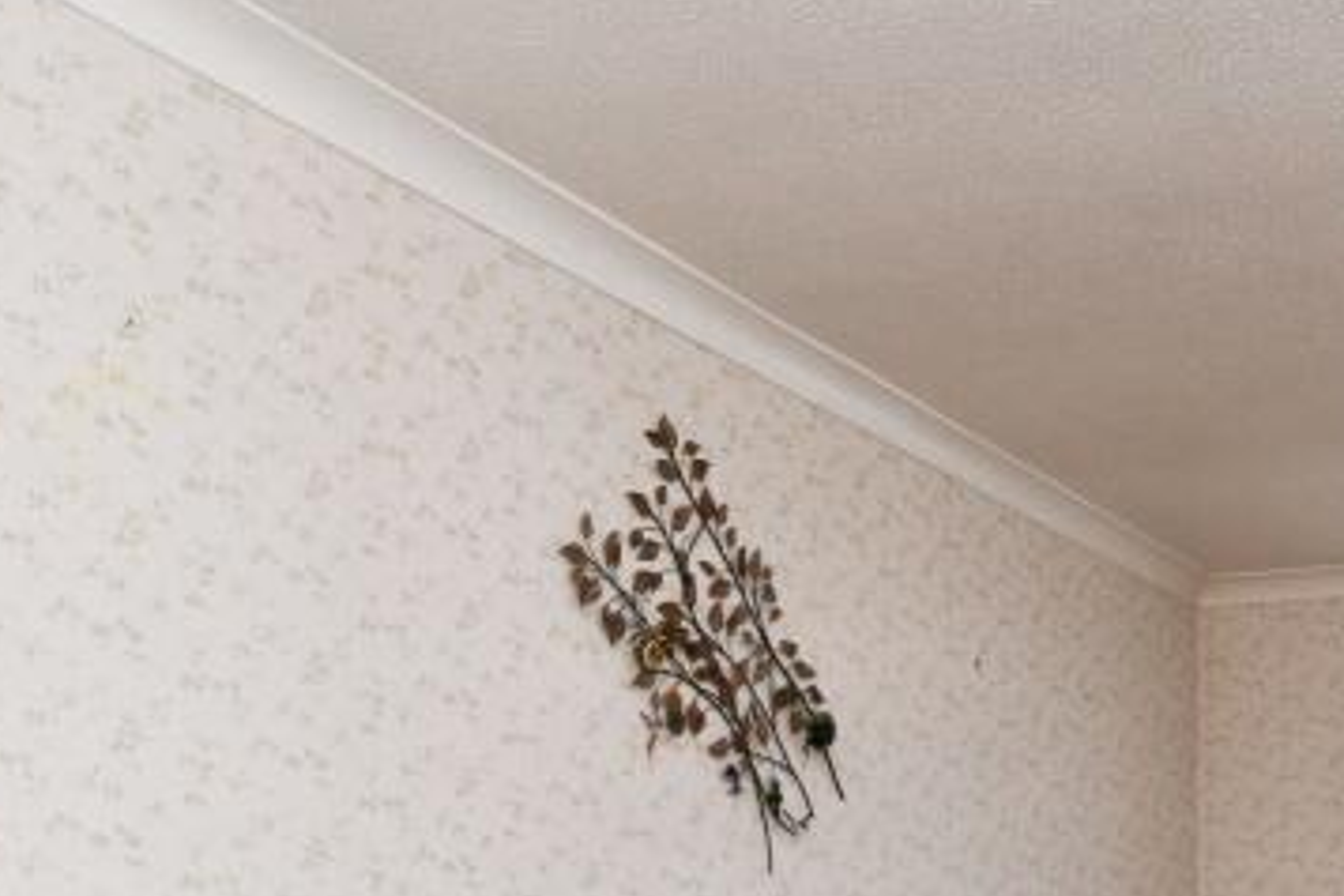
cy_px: 1007
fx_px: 1605
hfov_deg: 40.2
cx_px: 1329
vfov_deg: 28.1
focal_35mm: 43
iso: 800
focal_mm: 15
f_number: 10
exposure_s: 1/60
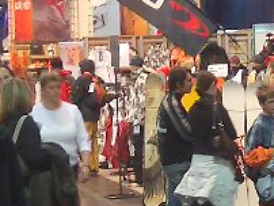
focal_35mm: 177
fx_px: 1403
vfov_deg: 8.4
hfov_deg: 11.1
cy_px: 57
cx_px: 189
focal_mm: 5.8
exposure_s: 1/13
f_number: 2.6
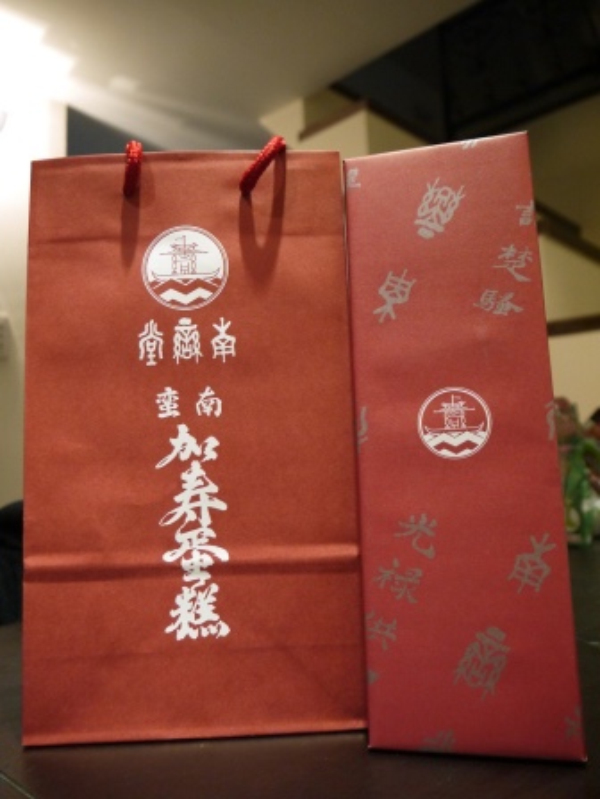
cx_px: 300
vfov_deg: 63.4
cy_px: 400
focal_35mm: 28
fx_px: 647
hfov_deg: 49.7
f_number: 3.5
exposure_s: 1/60
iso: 1000
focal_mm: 14
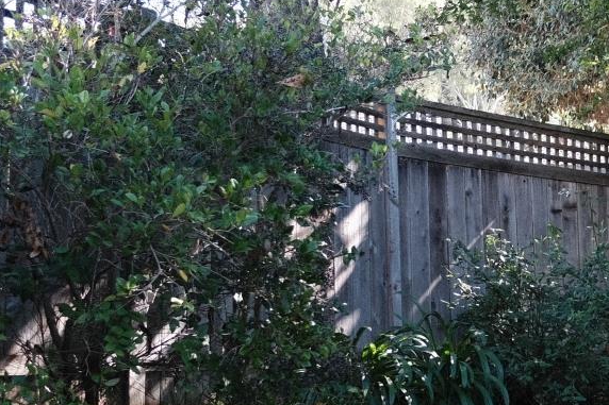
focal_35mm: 68
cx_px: 571
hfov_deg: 28.3
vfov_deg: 19.8
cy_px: 307
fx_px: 1150
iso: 160
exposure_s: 1/210
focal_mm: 16
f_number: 2
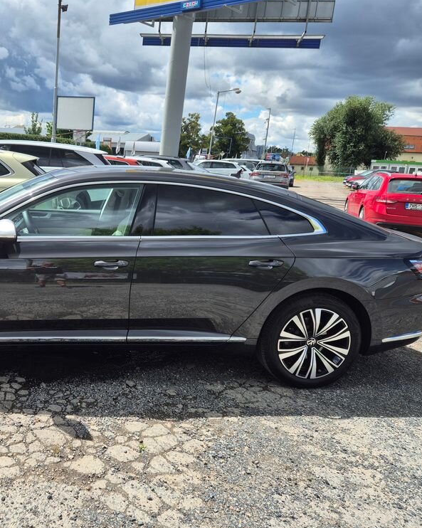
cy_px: 270
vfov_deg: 57.2
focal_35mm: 31
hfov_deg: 45.4
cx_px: 102
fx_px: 484
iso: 25
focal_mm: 5.4
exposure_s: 1/1272
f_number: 1.8
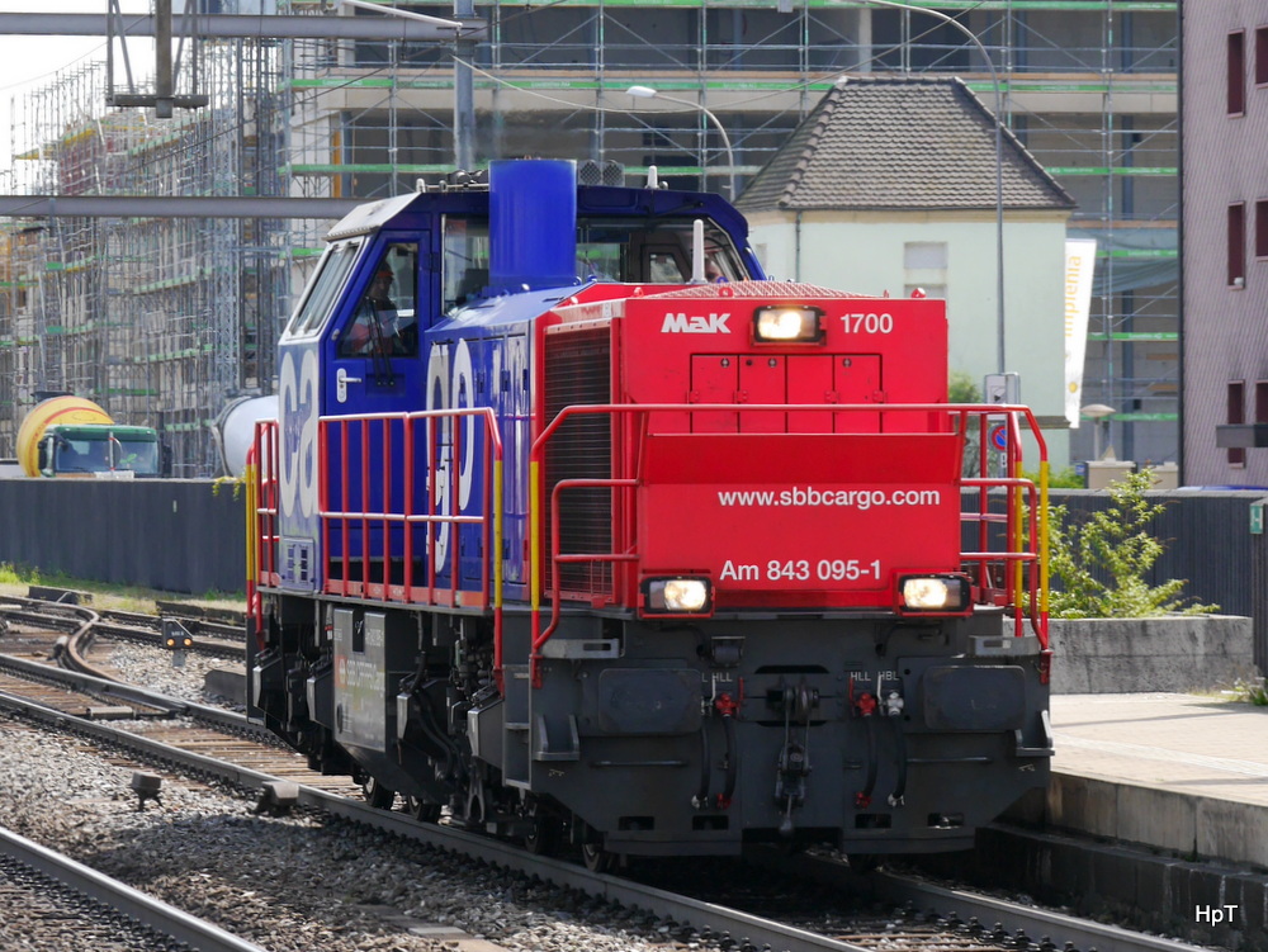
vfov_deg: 10.3
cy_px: 476
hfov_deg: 13.7
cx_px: 634
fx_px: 5277
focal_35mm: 144
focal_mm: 72
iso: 160
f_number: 5.6
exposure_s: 1/250
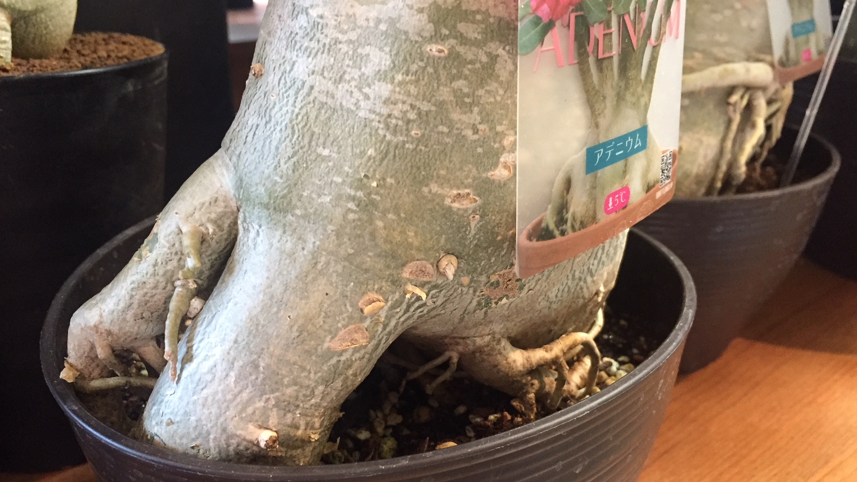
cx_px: 429
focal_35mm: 32
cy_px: 271
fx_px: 727
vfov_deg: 36.6
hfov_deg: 61.0
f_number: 2.2
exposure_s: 1/30
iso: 250
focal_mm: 4.15
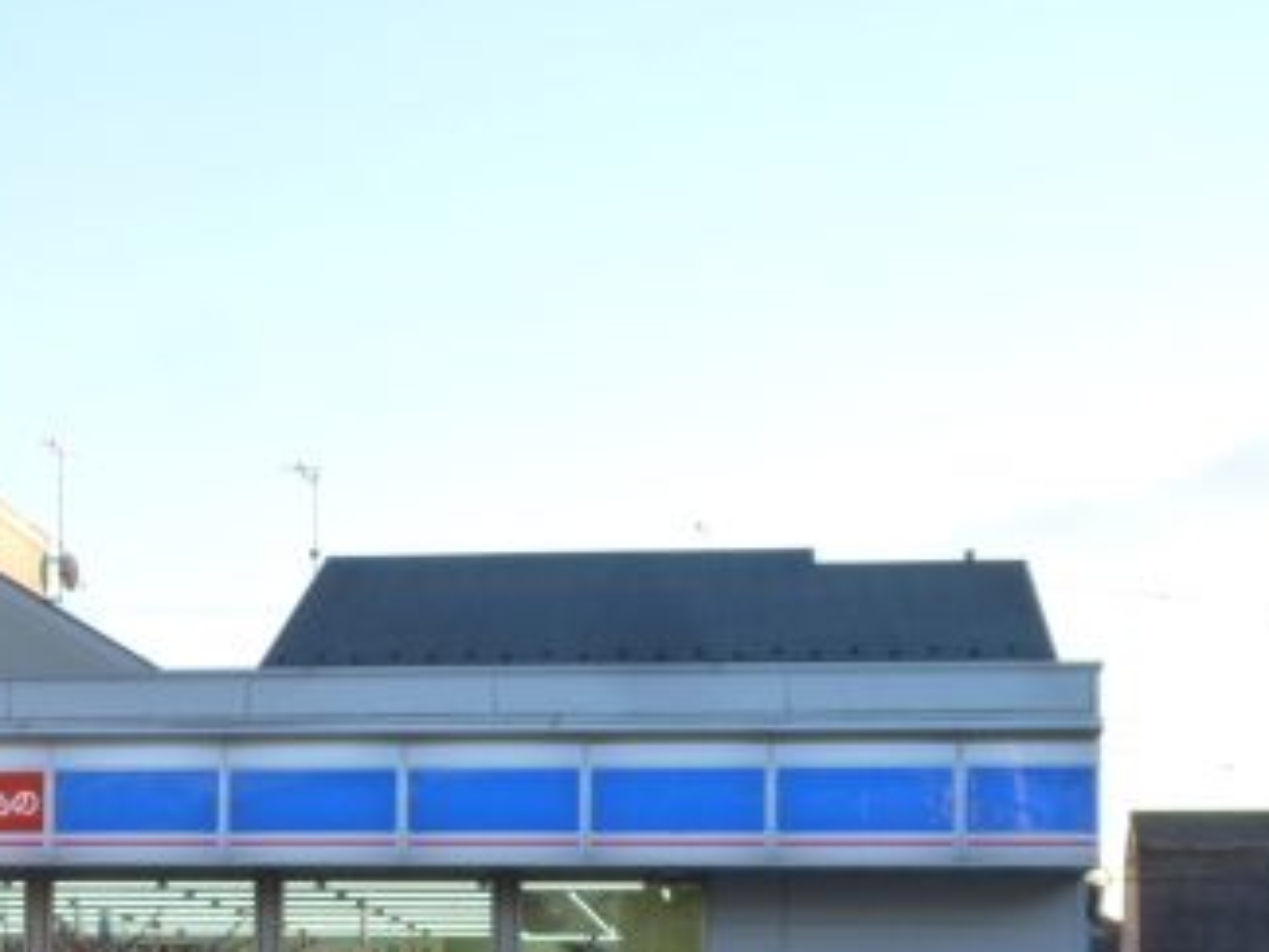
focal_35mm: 85
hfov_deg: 22.3
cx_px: 74
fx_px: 3116
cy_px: 917
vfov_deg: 17.0
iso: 125
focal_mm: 7.7
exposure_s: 1/100
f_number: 3.7
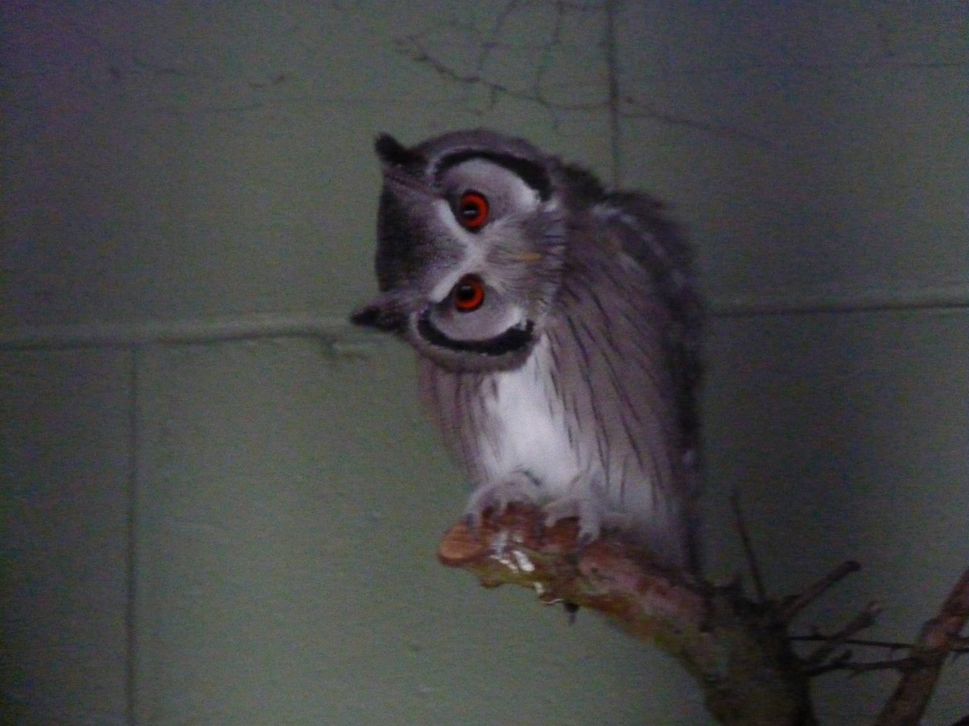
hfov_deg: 11.7
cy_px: 363
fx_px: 4731
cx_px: 484
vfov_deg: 8.8
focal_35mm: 169
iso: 1600
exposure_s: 1/8
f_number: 4.5
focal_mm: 27.8
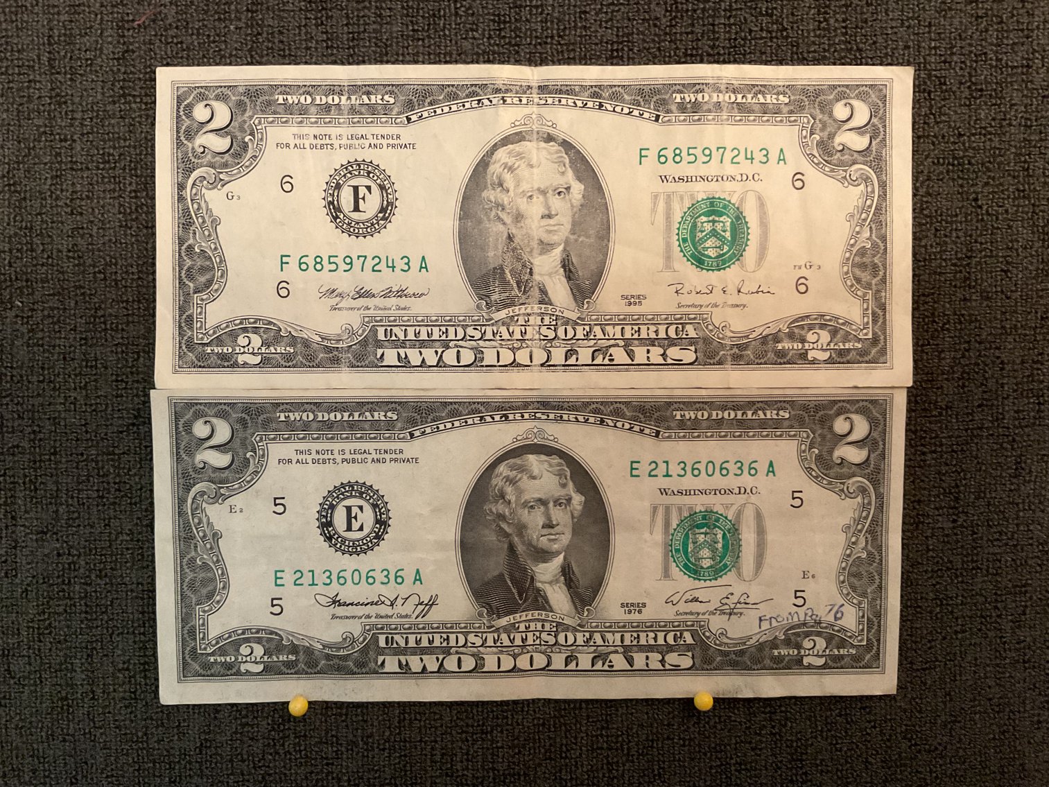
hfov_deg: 61.7
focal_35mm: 29
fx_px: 879
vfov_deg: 48.2
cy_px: 394
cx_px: 524
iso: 400
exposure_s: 1/30
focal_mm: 3
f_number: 1.8
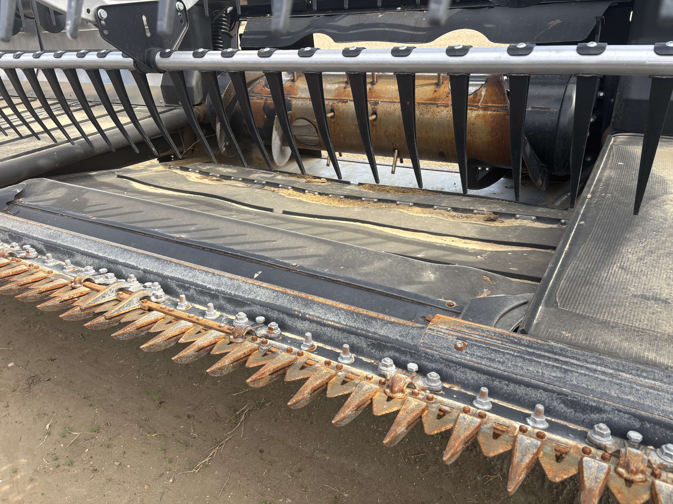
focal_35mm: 26
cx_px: 336
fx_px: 505
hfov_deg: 67.3
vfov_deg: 53.1
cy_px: 252
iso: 50
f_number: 1.6
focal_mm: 5.96
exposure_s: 1/568
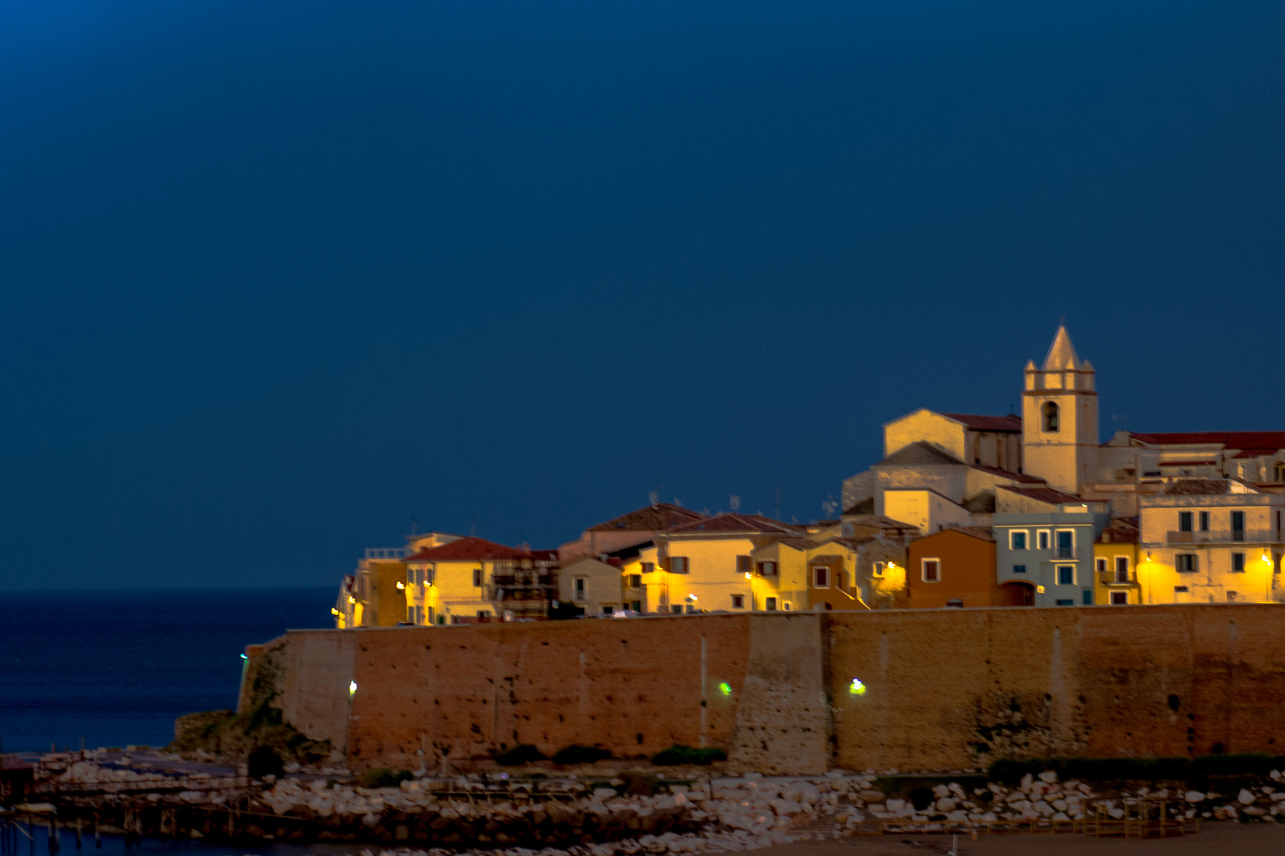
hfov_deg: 13.5
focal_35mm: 152
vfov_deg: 9.0
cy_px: 206
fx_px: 5425
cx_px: 838
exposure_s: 1/20
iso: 200
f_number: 2.8
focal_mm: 50
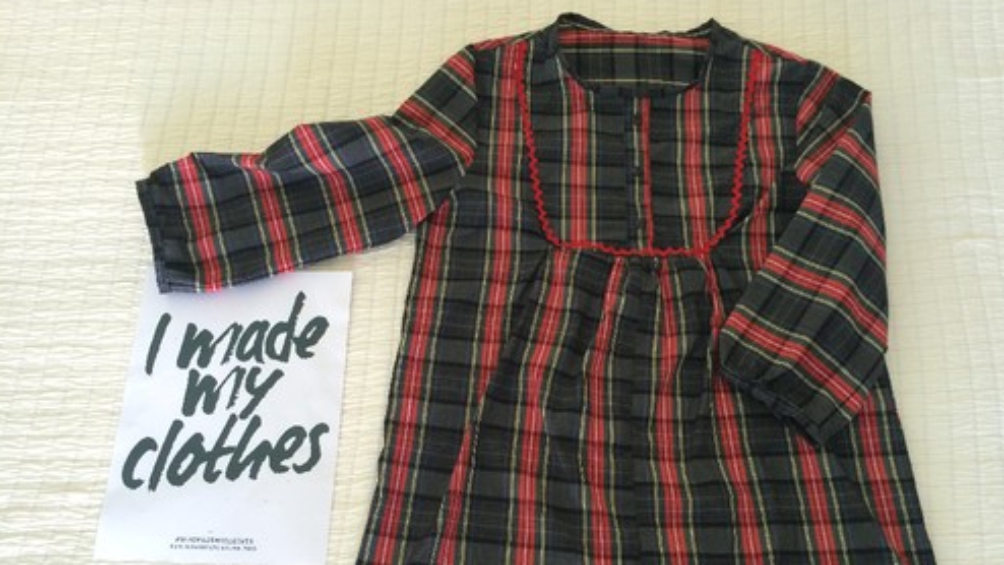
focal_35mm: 32
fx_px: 852
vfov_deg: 36.4
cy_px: 361
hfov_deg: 61.0
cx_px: 502
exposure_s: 1/33
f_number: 2.2
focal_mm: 4.15
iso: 200
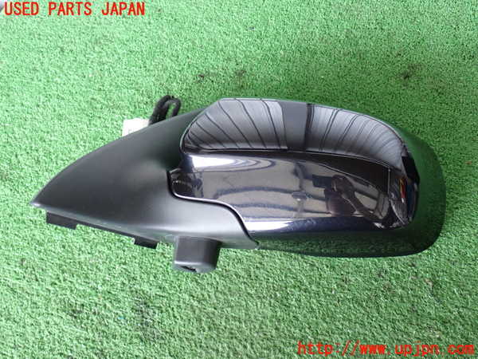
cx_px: 239
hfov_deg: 51.4
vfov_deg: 39.7
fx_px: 497
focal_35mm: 36
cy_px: 180
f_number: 2.5
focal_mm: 6.37
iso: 200
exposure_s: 1/40
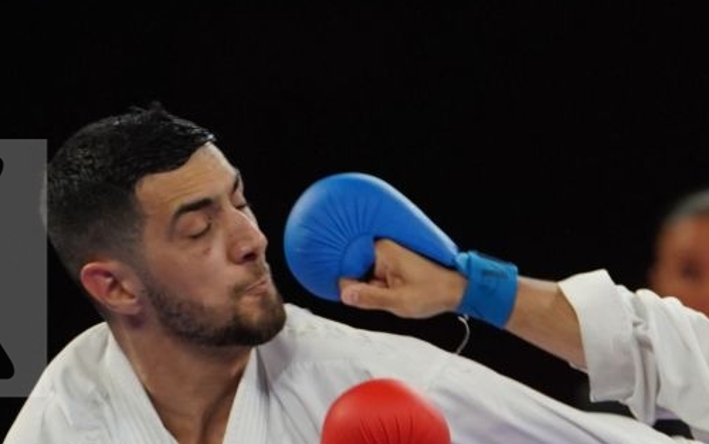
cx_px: 876
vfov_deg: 2.1
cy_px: 770
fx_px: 12333
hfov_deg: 3.3
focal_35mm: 638
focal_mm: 174
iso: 1600
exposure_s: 1/1000
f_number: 2.8
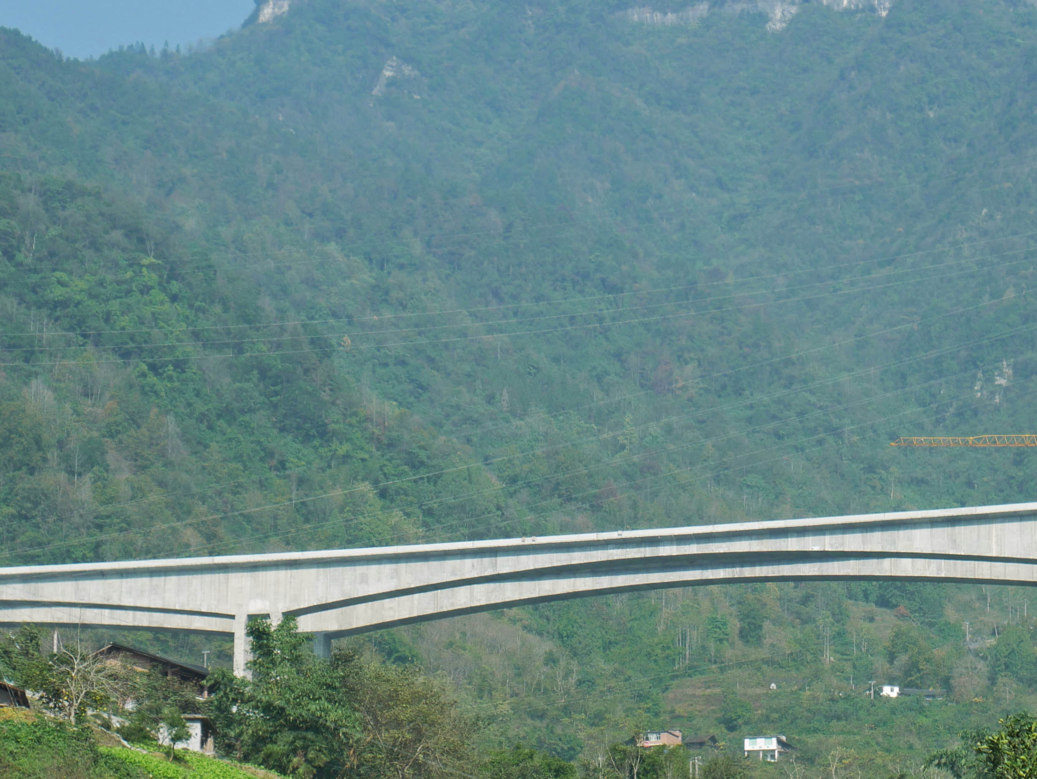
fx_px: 4735
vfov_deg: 9.4
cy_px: 611
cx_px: 682
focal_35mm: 158
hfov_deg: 12.5
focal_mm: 42
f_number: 7.1
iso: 200
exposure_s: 1/250
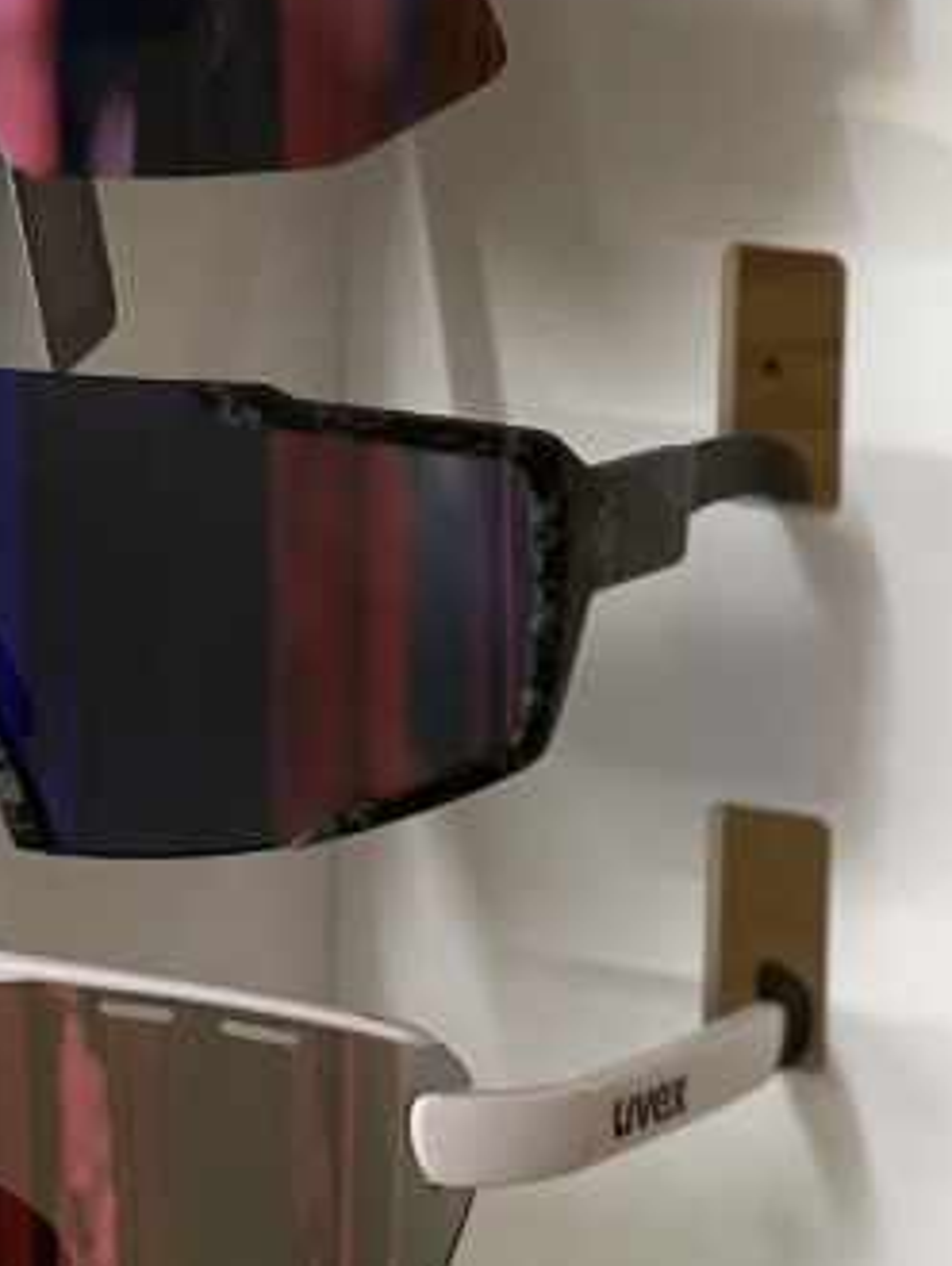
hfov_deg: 7.8
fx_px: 6921
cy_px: 153
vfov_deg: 10.4
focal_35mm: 189
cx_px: -100
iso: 250
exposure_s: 1/33
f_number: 2
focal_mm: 6
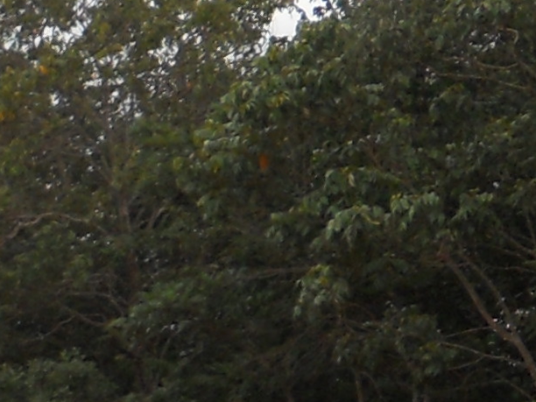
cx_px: -850
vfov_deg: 6.7
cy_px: 1032
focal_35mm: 209
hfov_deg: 8.5
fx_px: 3236
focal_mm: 5.7
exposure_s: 1/1000
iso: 80
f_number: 2.8
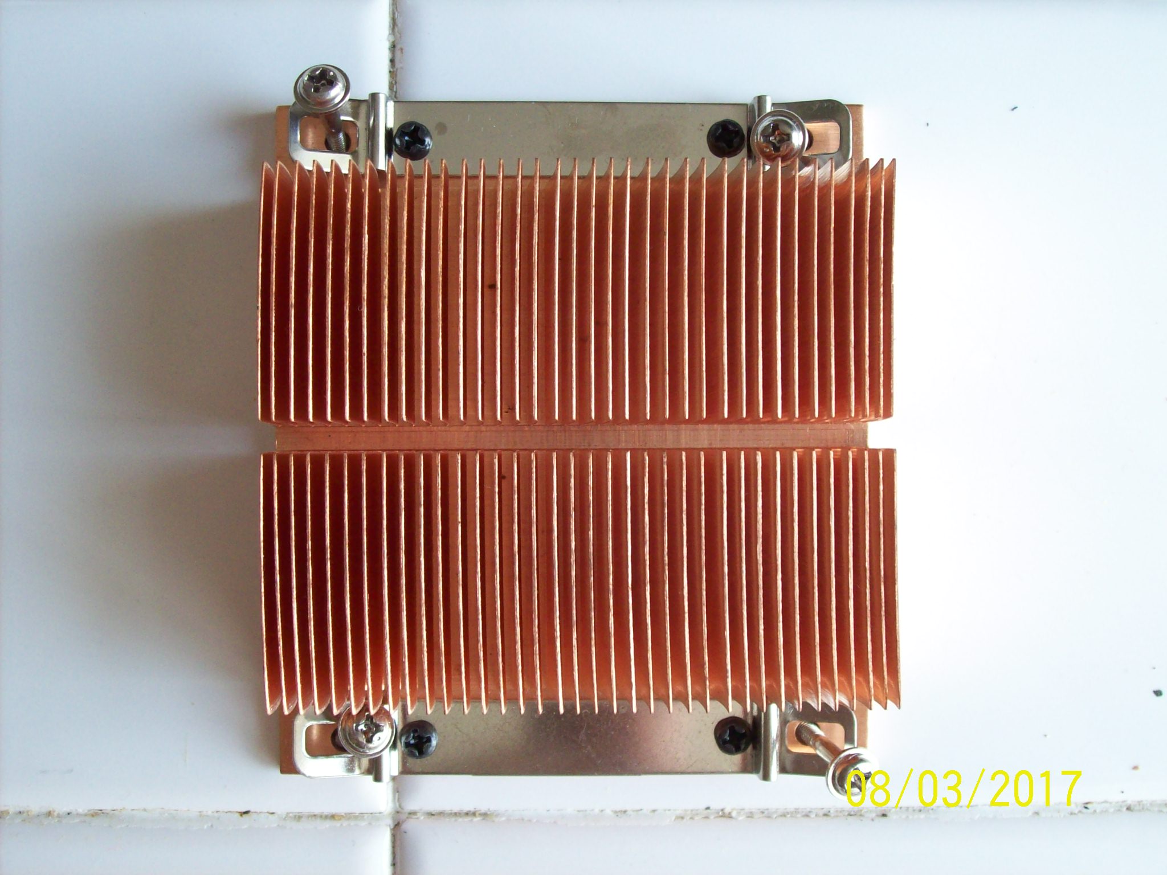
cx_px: 584
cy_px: 438
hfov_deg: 42.1
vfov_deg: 32.2
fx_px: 1517
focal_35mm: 45
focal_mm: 7.6
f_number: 3
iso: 160
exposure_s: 1/67.9
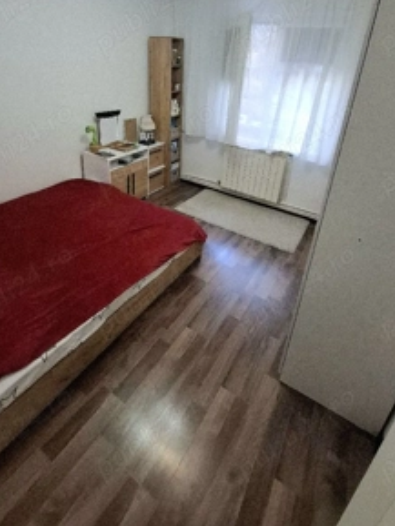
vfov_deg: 84.4
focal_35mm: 18
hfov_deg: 71.6
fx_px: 274
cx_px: 191
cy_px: 171
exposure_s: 1/50
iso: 125
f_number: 2.2
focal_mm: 1.74
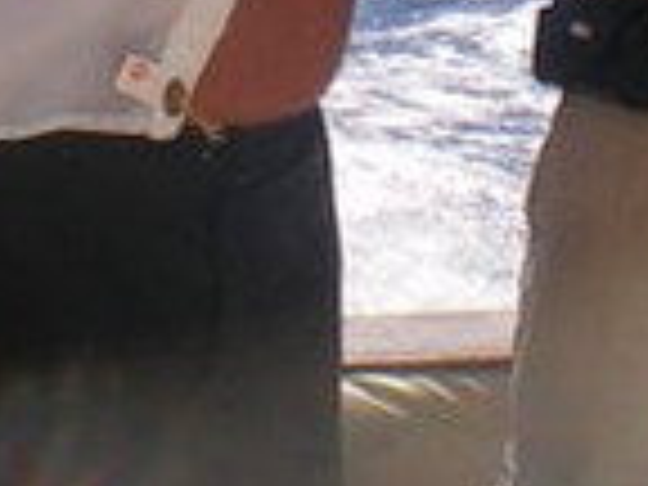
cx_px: 292
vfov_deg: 9.0
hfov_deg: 12.6
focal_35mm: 157
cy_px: -441
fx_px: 2939
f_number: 4.6
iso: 50
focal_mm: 6.3
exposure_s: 1/500
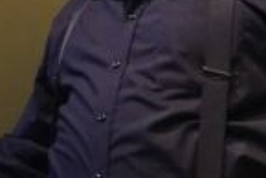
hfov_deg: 3.7
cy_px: -9
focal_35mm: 555
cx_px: 209
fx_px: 4105
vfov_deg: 2.5
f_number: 5
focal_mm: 70
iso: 4000
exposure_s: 1/125
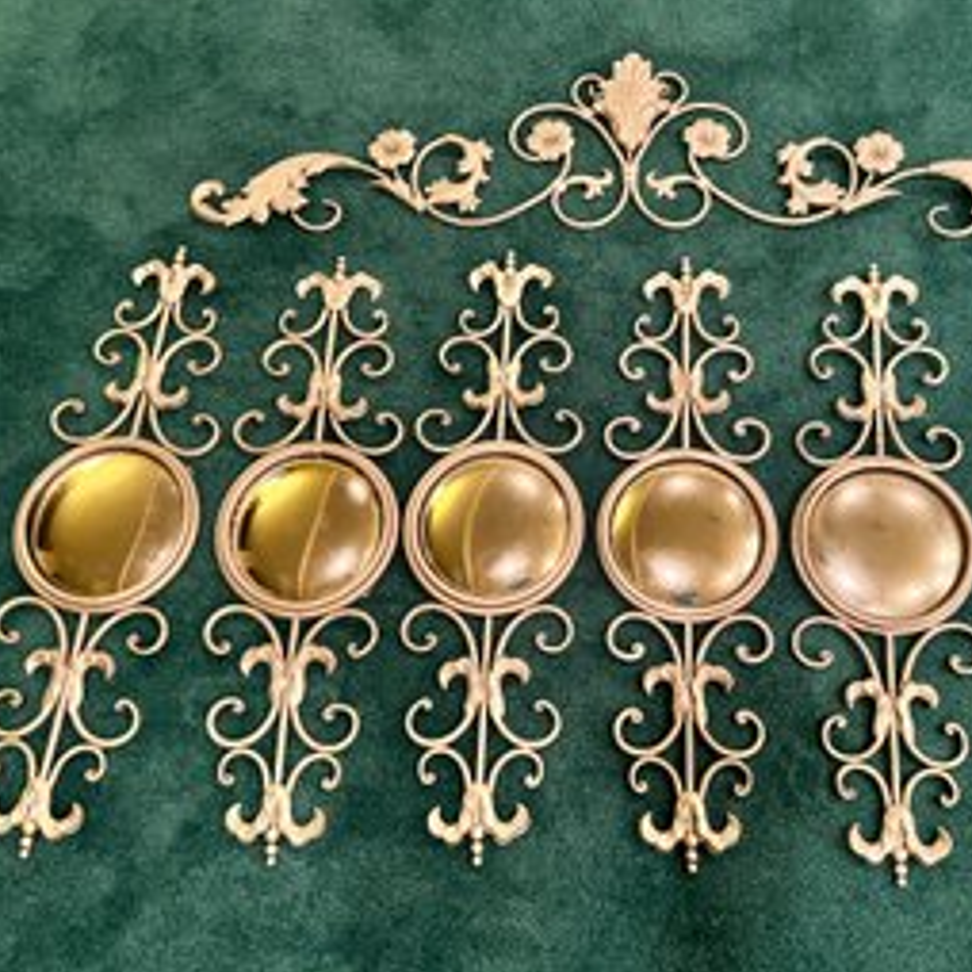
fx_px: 985
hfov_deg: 52.1
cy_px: 488
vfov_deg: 52.5
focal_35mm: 31
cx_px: 587
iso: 640
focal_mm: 5.7
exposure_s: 1/40
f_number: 1.5
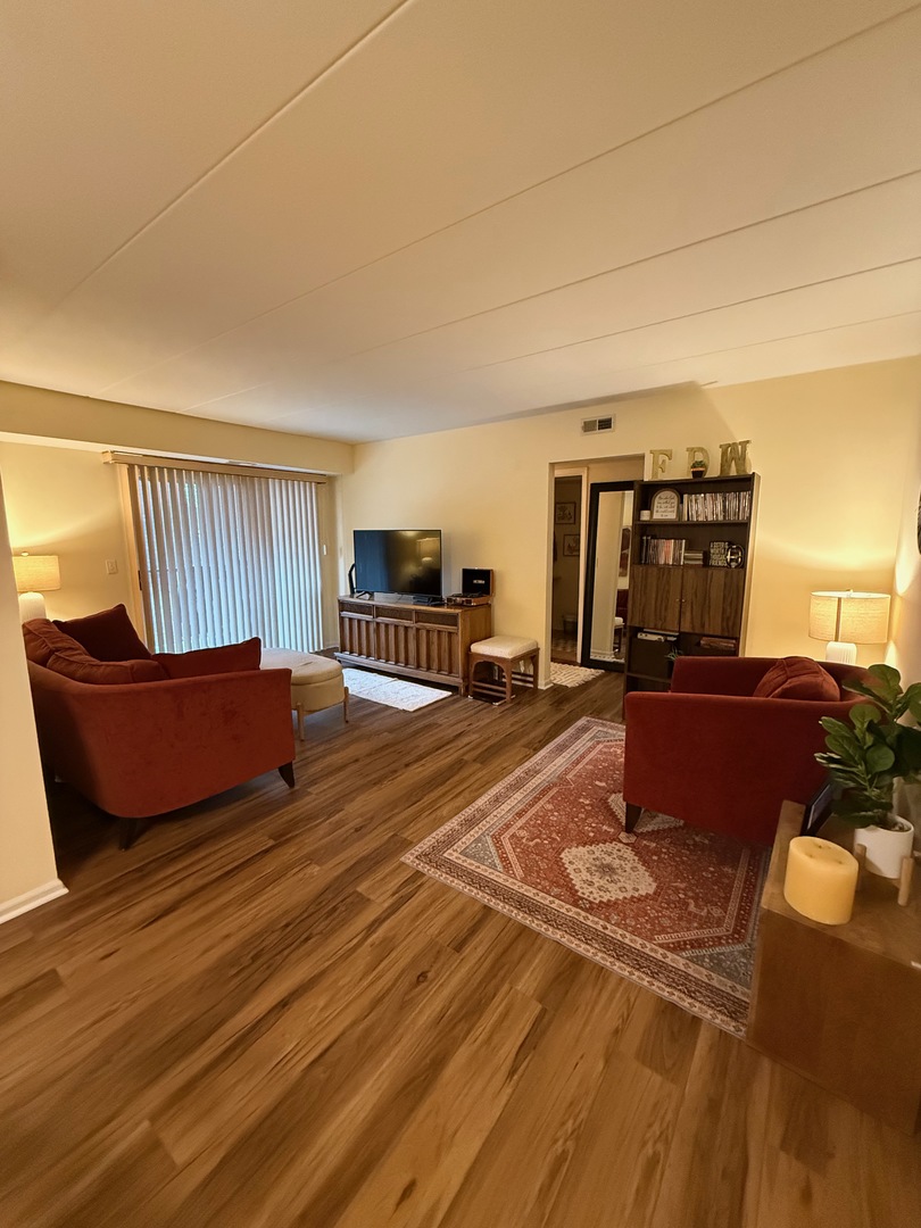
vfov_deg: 102.1
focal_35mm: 14
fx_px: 497
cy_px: 614
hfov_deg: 85.7
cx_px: 460
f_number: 2.2
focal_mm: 2.22
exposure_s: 1/60
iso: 1250
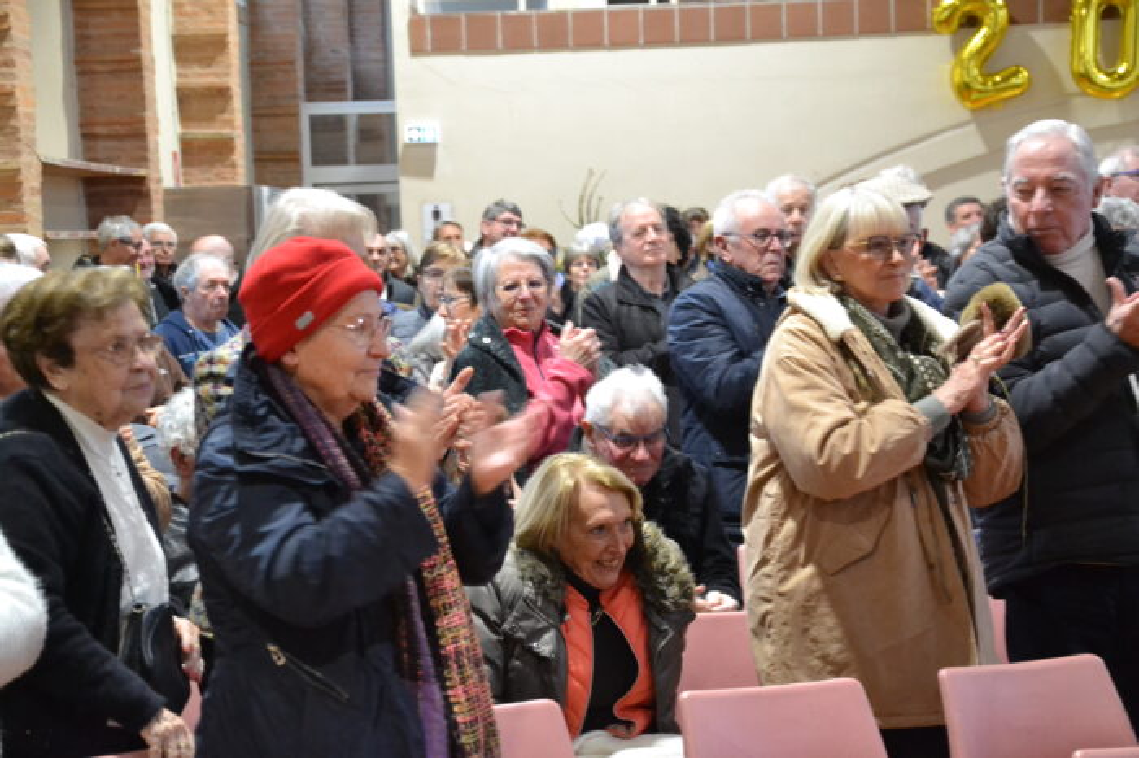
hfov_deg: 19.5
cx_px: 570
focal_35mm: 105
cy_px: 379
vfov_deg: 13.0
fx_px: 3320
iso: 3200
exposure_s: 1/30
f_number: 5.3
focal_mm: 70
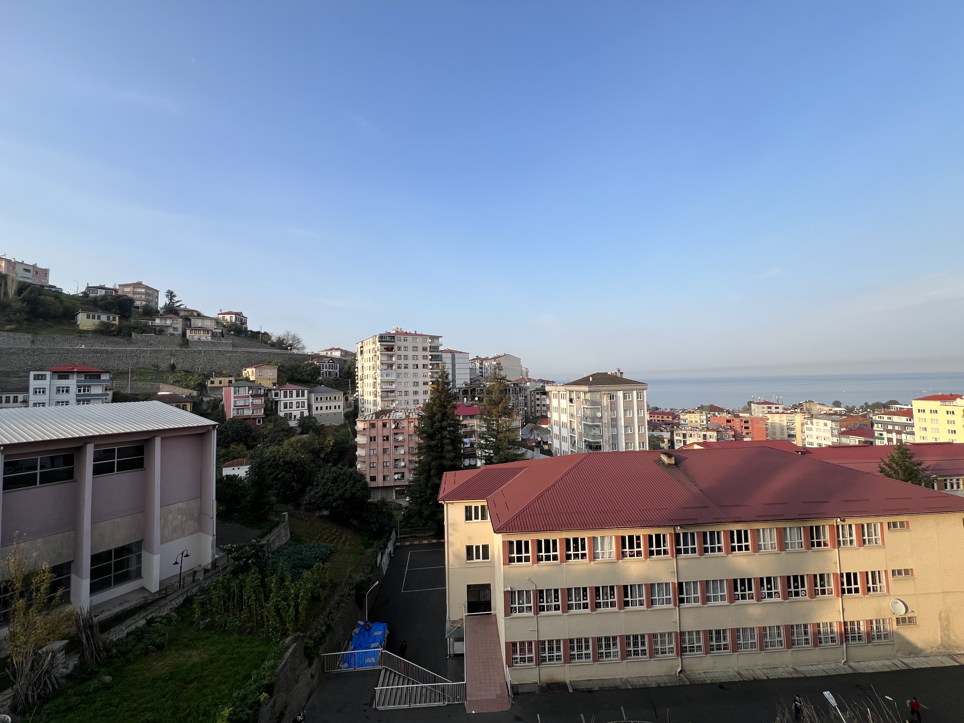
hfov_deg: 106.2
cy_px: 362
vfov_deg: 89.9
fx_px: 362
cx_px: 482
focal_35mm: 13
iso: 32
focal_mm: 1.57
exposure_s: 1/847
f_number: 1.8
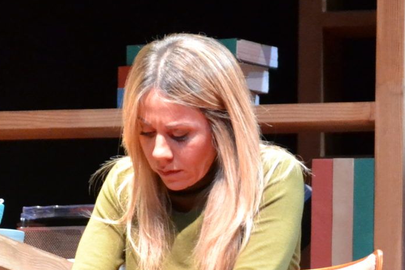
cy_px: 109
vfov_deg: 2.9
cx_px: -111
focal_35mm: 468
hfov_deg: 4.4
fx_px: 5262
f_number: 4.2
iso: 3200
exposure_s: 1/80
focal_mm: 85
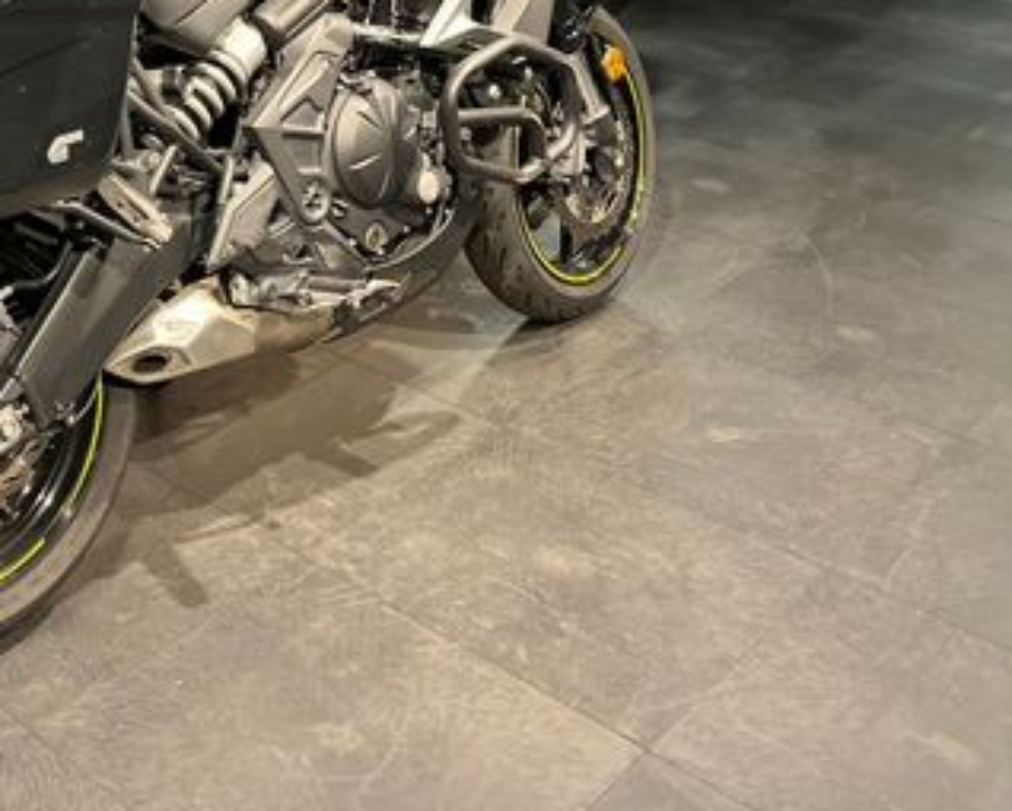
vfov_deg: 28.5
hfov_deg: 34.3
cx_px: 76
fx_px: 1529
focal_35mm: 51
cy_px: 70
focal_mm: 5.1
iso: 400
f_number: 1.6
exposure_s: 1/50
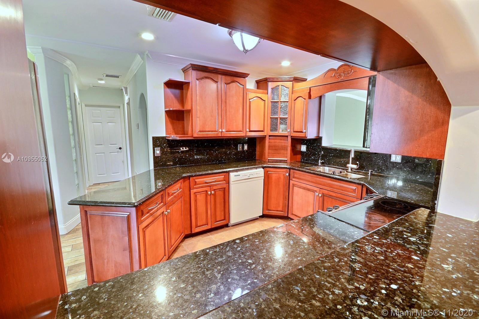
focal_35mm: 15
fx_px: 200
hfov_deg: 100.4
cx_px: 240
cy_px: 160
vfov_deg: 77.3
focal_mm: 10
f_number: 9
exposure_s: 1/2
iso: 400
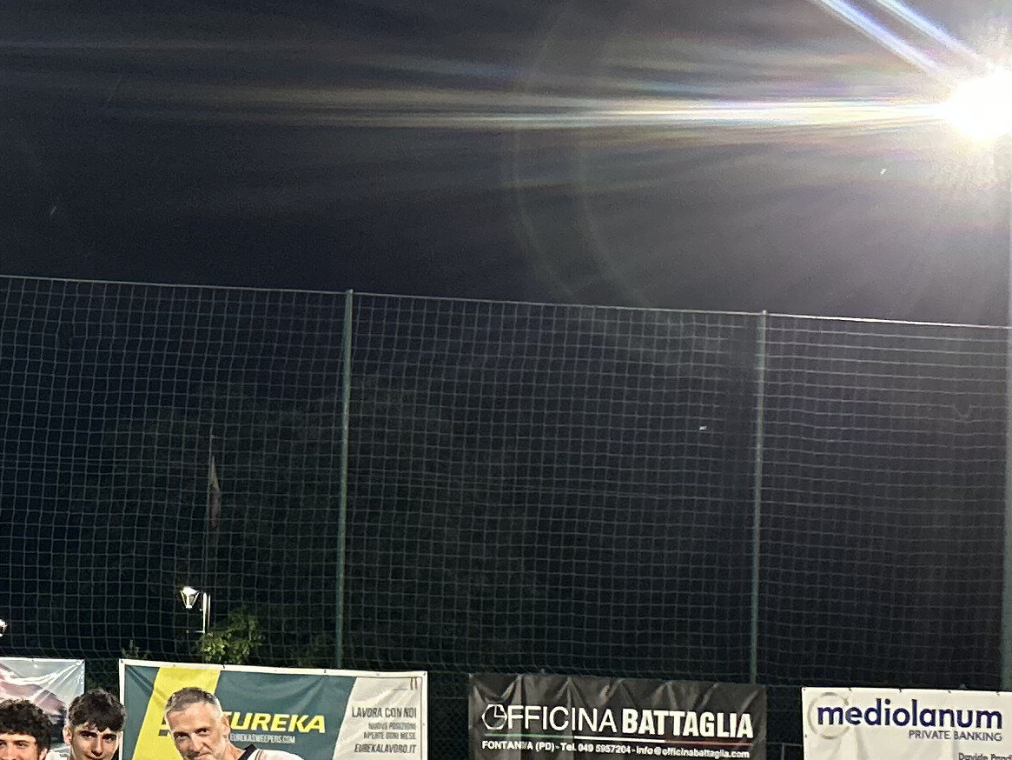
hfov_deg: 18.7
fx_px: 2631
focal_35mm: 90
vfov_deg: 16.2
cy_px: 683
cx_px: -586
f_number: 1.5
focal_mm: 5.7
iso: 320
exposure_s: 1/50
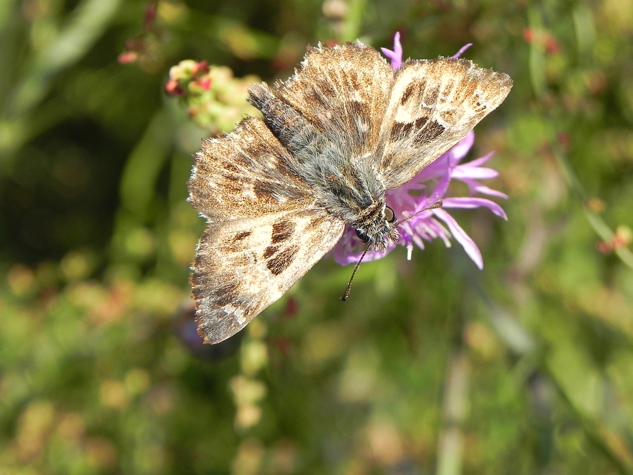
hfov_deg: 18.7
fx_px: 1920
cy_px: 238
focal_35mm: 105
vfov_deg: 14.1
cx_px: 316
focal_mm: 18.8
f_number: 4
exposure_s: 1/580
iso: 160
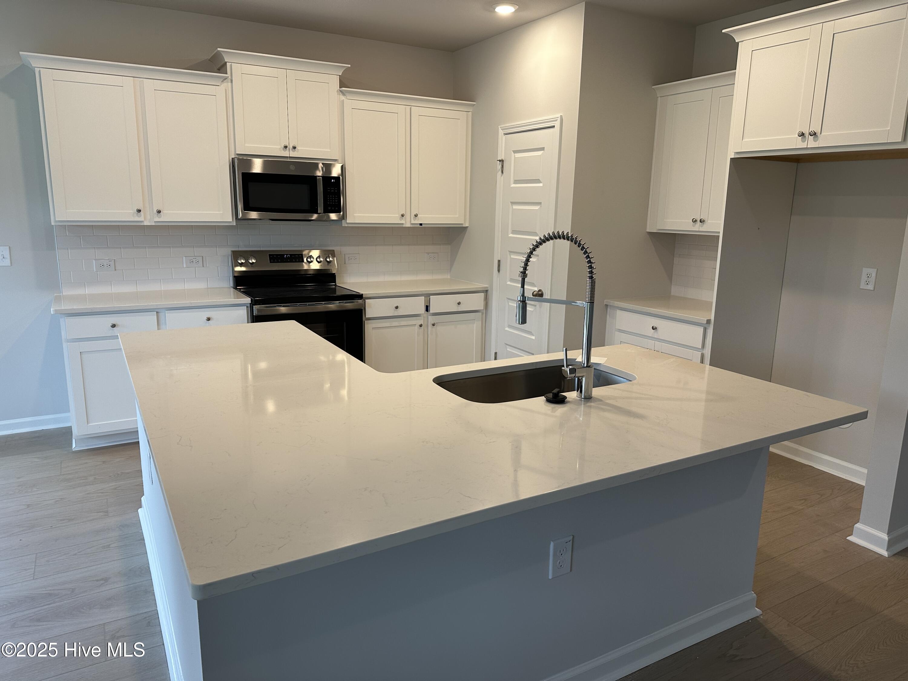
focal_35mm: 24
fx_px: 630
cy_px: 340
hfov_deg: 71.6
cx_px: 454
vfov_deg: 56.8
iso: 100
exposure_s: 1/120
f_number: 1.78
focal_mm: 6.86
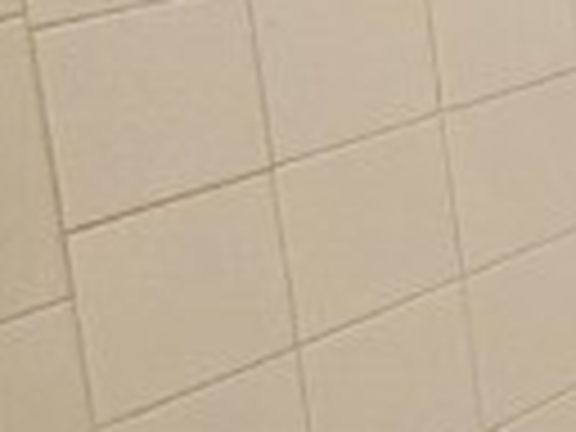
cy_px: -117
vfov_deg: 13.7
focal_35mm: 104
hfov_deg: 10.6
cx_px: 1840
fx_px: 1731
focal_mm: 2.2
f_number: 2.2
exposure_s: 1/60
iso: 160
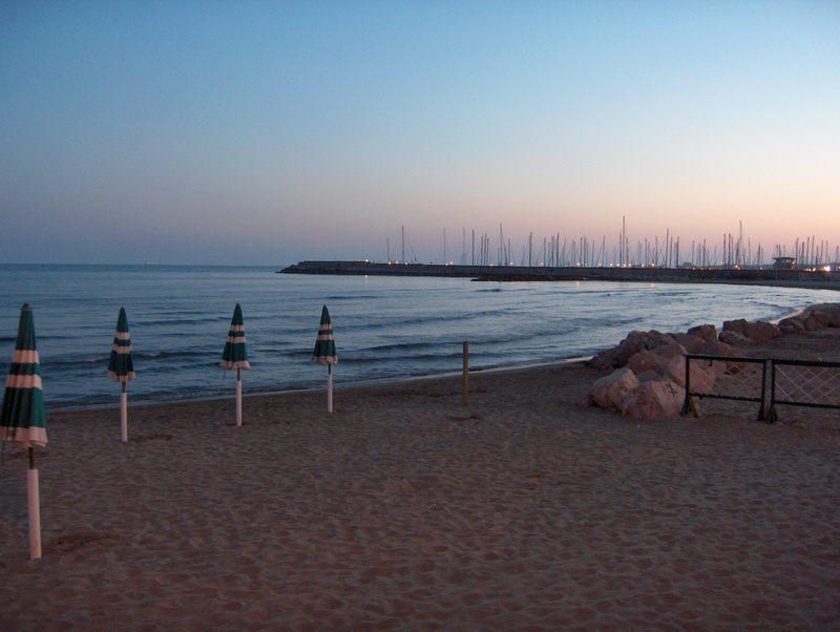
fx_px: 948
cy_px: 316
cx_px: 420
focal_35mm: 39
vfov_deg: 36.9
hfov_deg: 47.8
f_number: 2.8
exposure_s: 1/9.61
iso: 200
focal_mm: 8
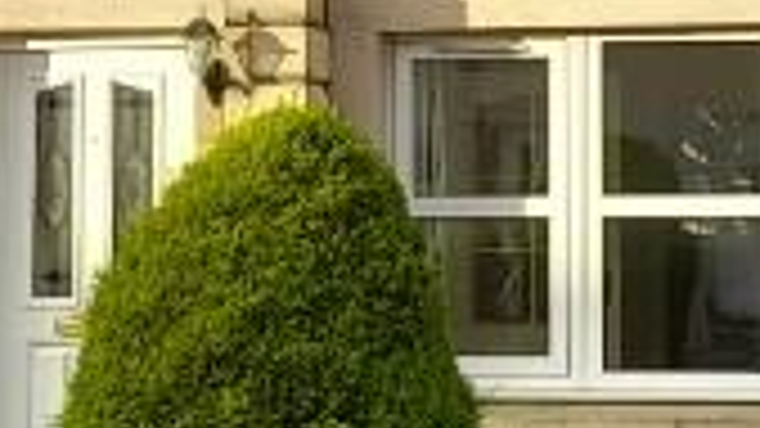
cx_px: 567
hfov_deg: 13.0
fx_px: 3325
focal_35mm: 165
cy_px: 90
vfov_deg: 7.3
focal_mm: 4.6
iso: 20
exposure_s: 1/221
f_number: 2
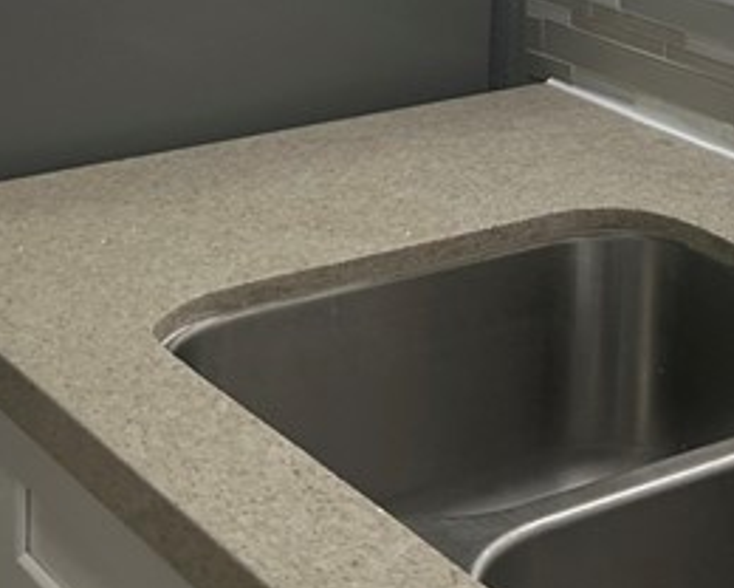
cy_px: -348
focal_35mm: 100
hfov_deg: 18.4
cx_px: 824
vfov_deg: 14.2
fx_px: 2172
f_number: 1.5
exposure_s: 1/120
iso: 40
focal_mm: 5.7
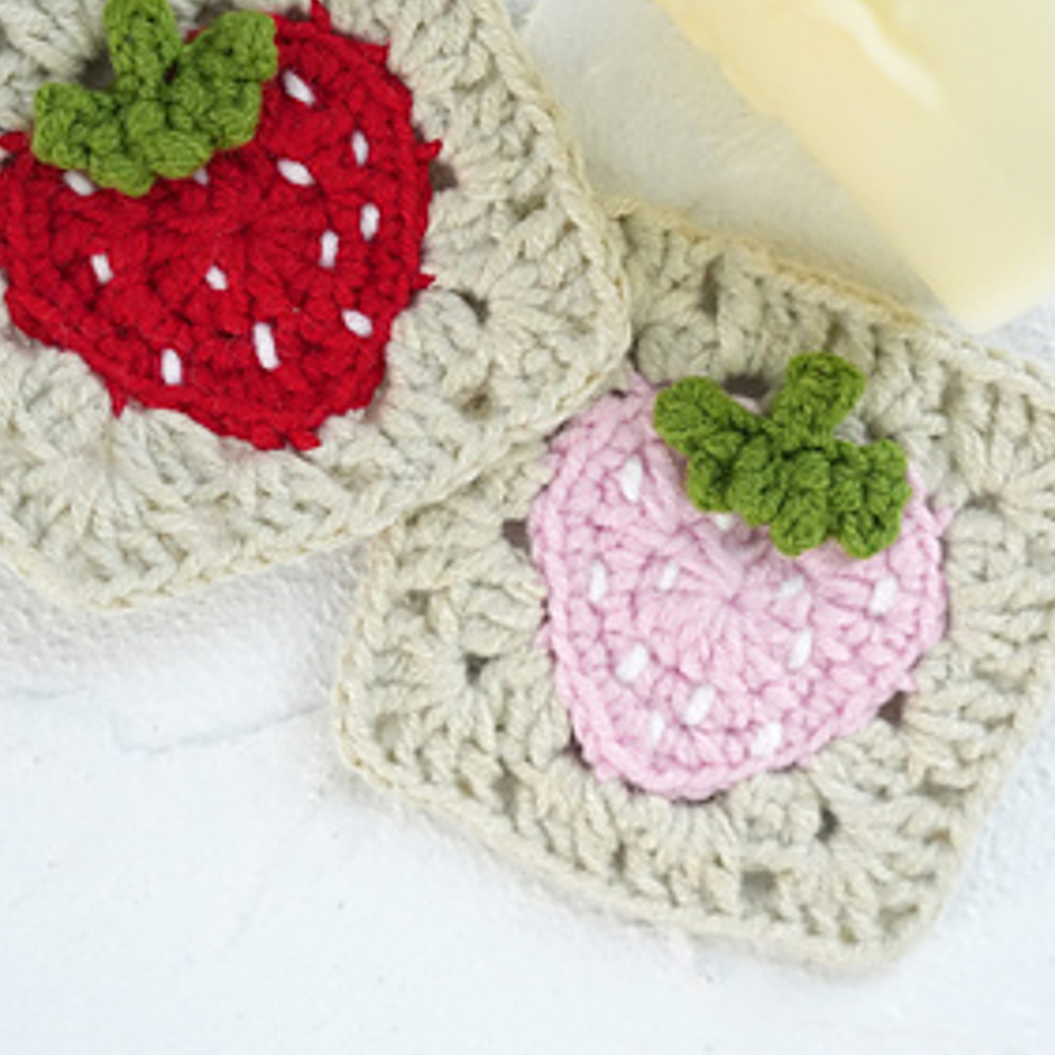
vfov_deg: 16.4
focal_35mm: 106
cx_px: 452
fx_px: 3655
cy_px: 372
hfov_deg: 16.4
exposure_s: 1/250
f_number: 5.6
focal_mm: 70
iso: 3200
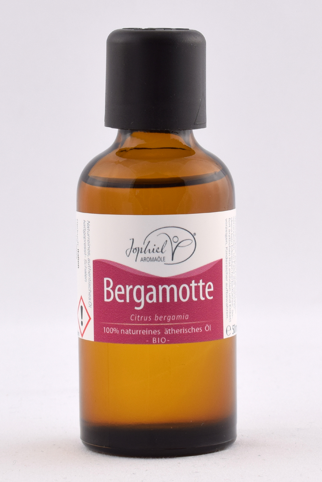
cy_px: 241
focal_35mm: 82
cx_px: 161
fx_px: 1107
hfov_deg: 16.5
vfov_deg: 24.6
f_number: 11
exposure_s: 1/125
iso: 200
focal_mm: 55
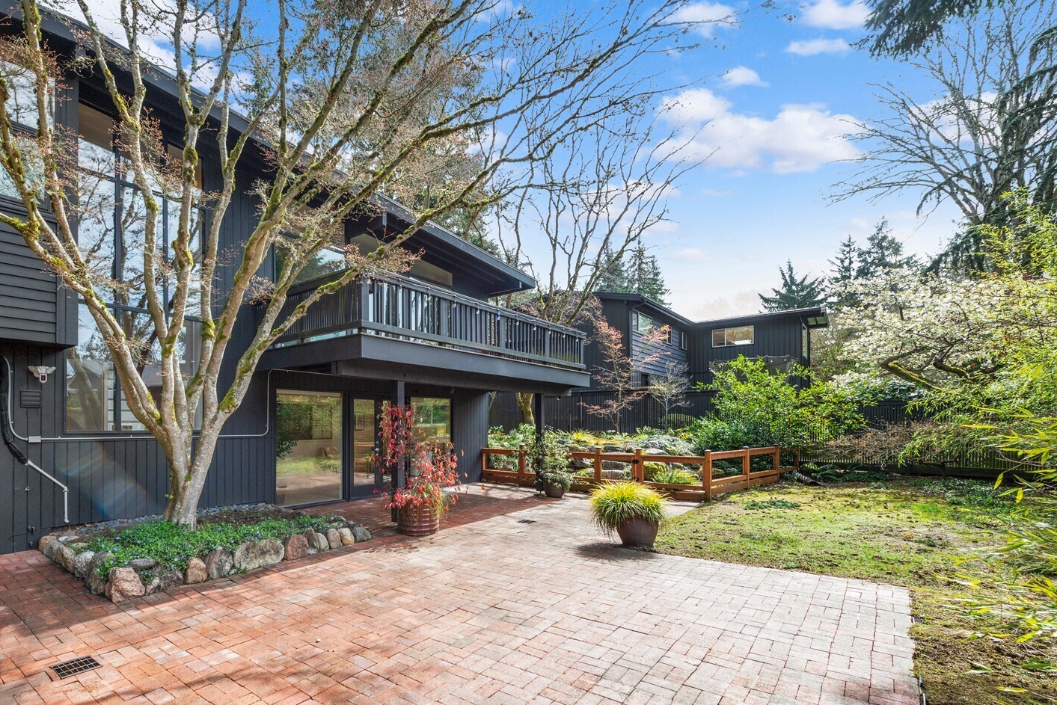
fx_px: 529
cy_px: 412
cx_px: 435
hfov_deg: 89.1
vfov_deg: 67.0
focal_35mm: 18
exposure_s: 1/500
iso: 640
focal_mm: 15
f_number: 7.1
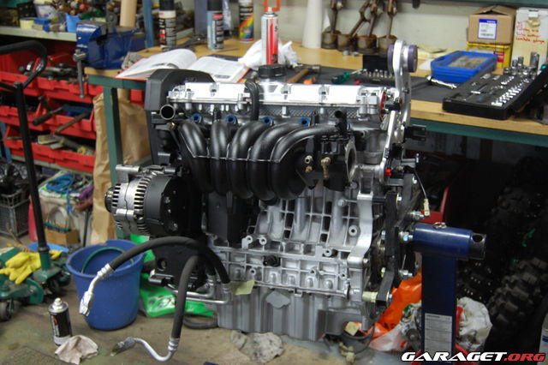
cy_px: 182
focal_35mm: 48
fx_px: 730
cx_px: 274
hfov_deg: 41.1
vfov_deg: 28.0
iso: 800
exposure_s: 1/25
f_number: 4.5
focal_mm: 32
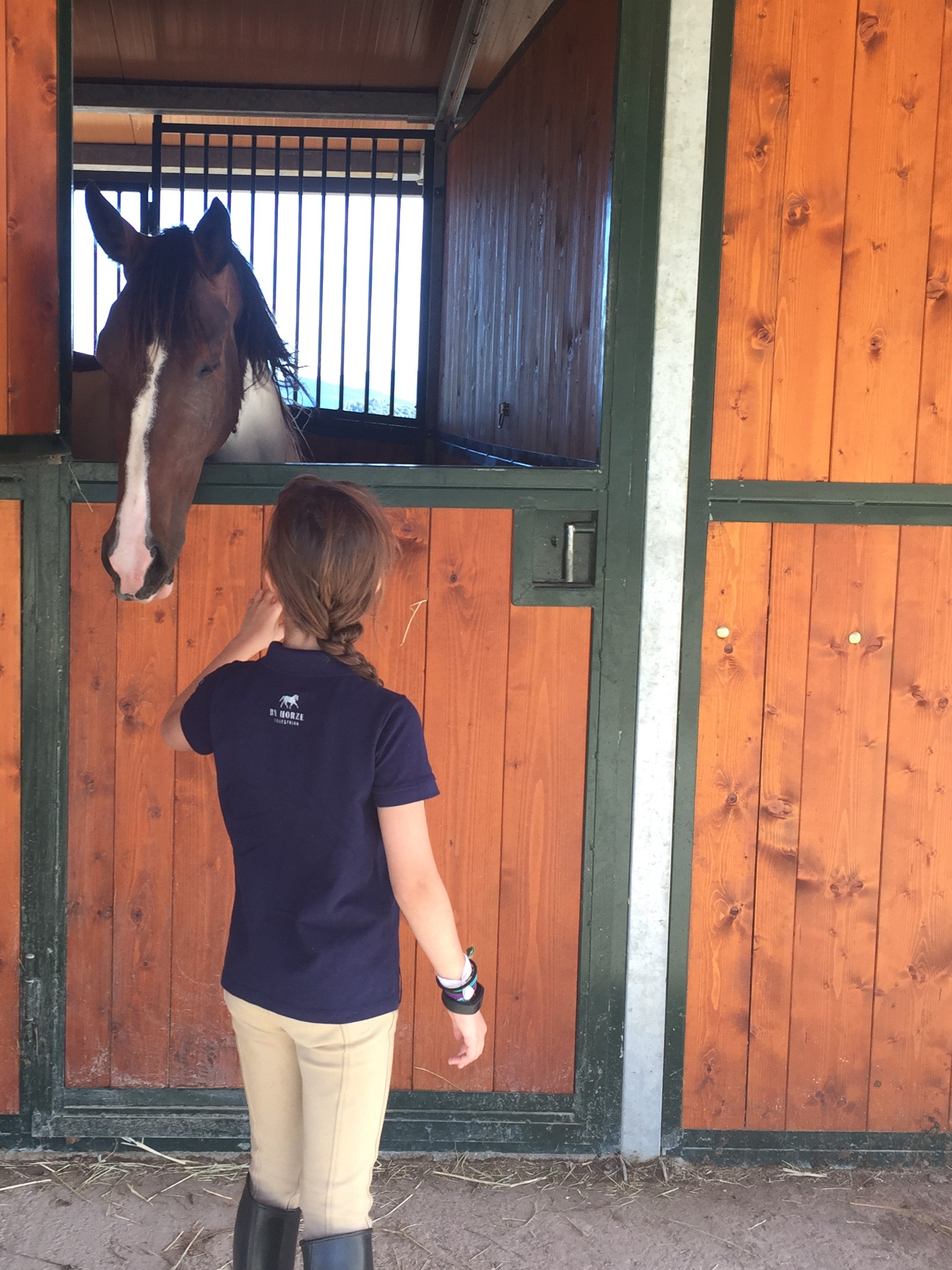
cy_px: 555
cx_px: 284
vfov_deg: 43.8
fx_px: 1577
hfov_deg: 33.2
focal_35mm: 43
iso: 32
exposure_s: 1/126
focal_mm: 4.15
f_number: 2.2
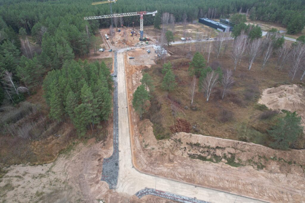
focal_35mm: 22
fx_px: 186
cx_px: 152
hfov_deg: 78.6
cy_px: 102
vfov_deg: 57.2
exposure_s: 1/120
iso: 100
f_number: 2.8
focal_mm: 8.38
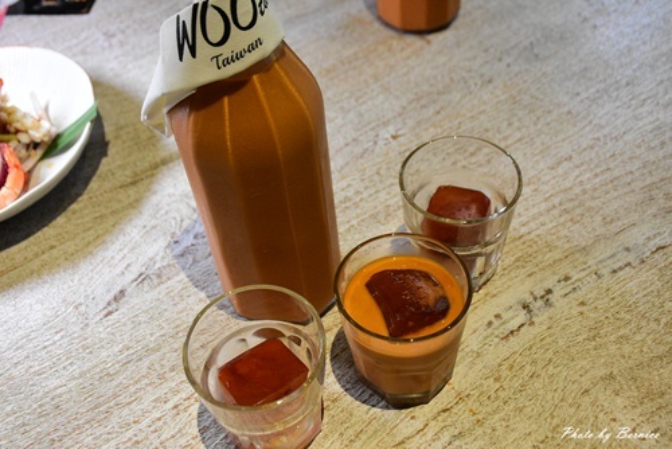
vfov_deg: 34.3
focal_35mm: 39
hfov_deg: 49.5
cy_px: 224
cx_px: 336
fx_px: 728
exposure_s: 1/40
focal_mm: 26
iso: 2500
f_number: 5.6
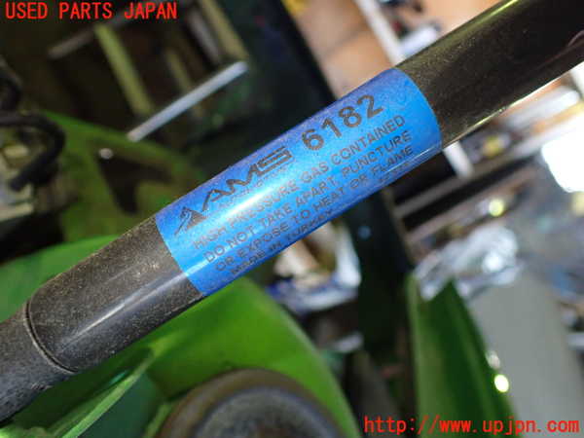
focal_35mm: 30
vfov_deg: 46.8
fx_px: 506
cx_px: 292
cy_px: 219
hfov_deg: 60.0
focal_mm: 5.4
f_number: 2.3
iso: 640
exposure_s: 1/125
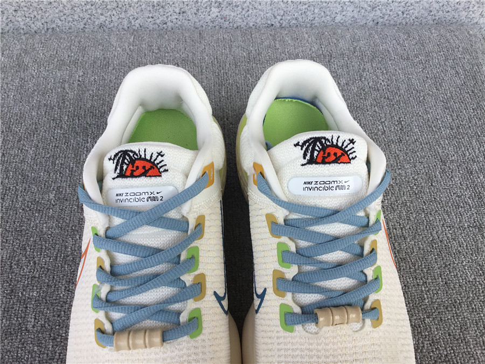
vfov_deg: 45.4
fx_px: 434
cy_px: 182
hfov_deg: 58.4
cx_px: 242
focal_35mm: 31
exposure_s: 1/512
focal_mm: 3.3
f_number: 2.4
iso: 25
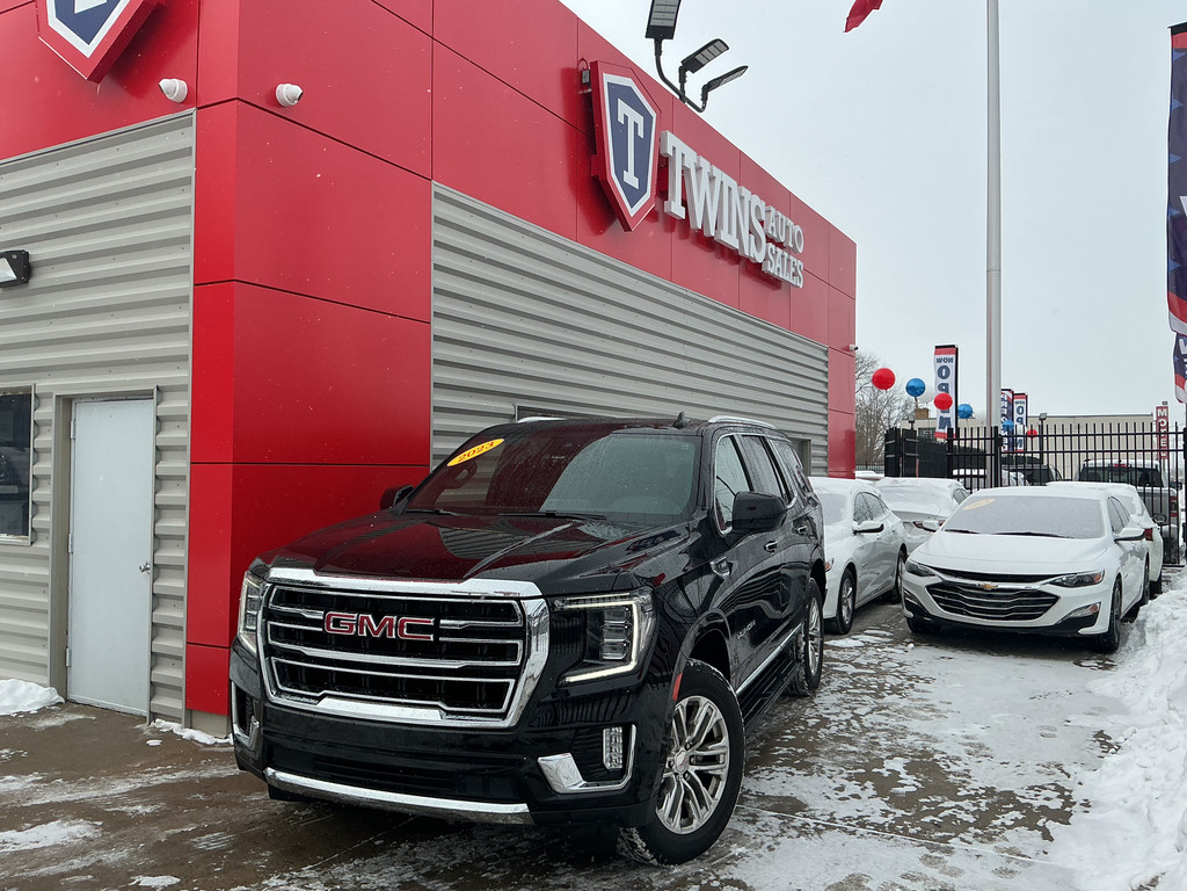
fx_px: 994
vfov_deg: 48.2
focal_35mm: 29
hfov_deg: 61.7
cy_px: 446
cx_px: 594
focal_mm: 3
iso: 25
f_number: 1.8
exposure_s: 1/1121
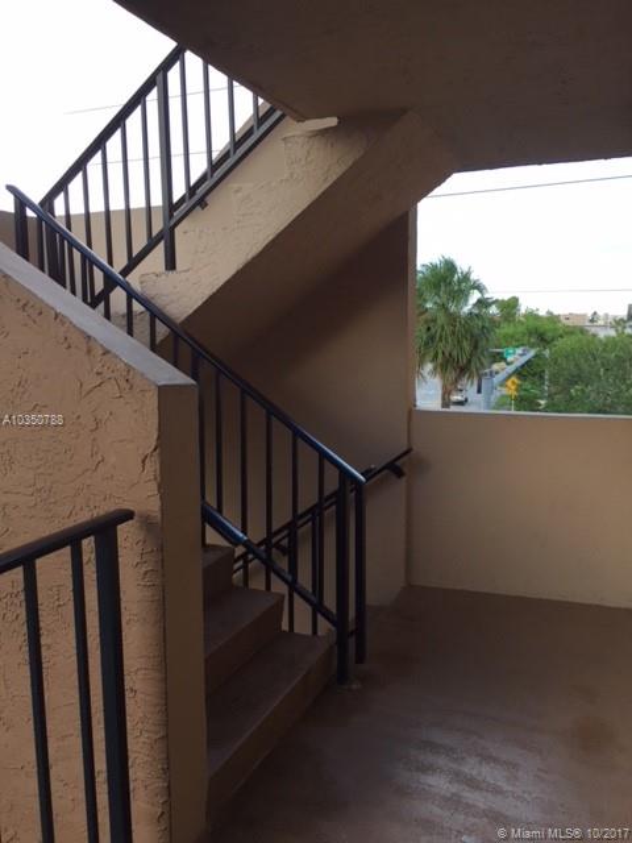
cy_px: 422
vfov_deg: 61.7
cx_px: 316
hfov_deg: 48.2
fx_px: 706
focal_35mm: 29
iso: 32
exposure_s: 1/377
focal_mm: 4.15
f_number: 2.2
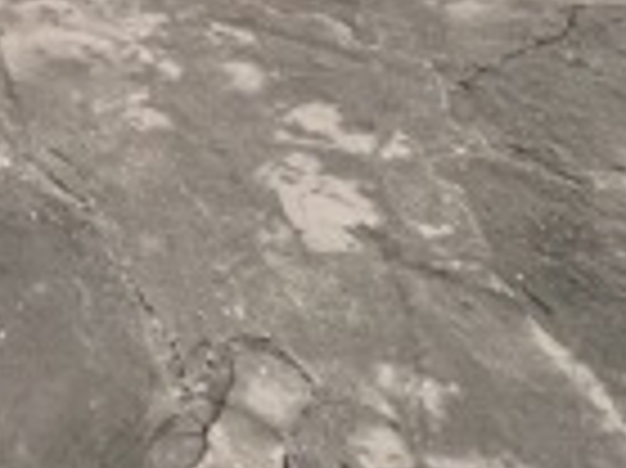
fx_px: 1735
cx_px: -342
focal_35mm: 96
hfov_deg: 18.0
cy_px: -846
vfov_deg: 11.1
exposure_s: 1/100
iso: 32
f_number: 1.8
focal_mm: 1.57
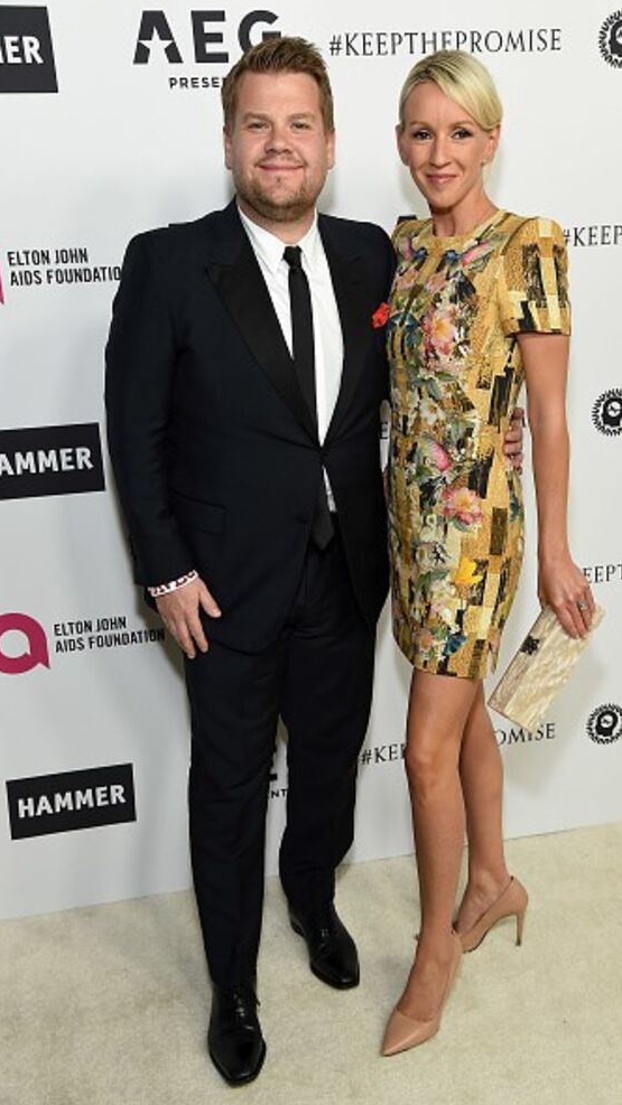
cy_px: 551
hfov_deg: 29.7
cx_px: 359
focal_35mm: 40
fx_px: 1173
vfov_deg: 50.5
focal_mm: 38
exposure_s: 1/200
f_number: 5.6
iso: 1000
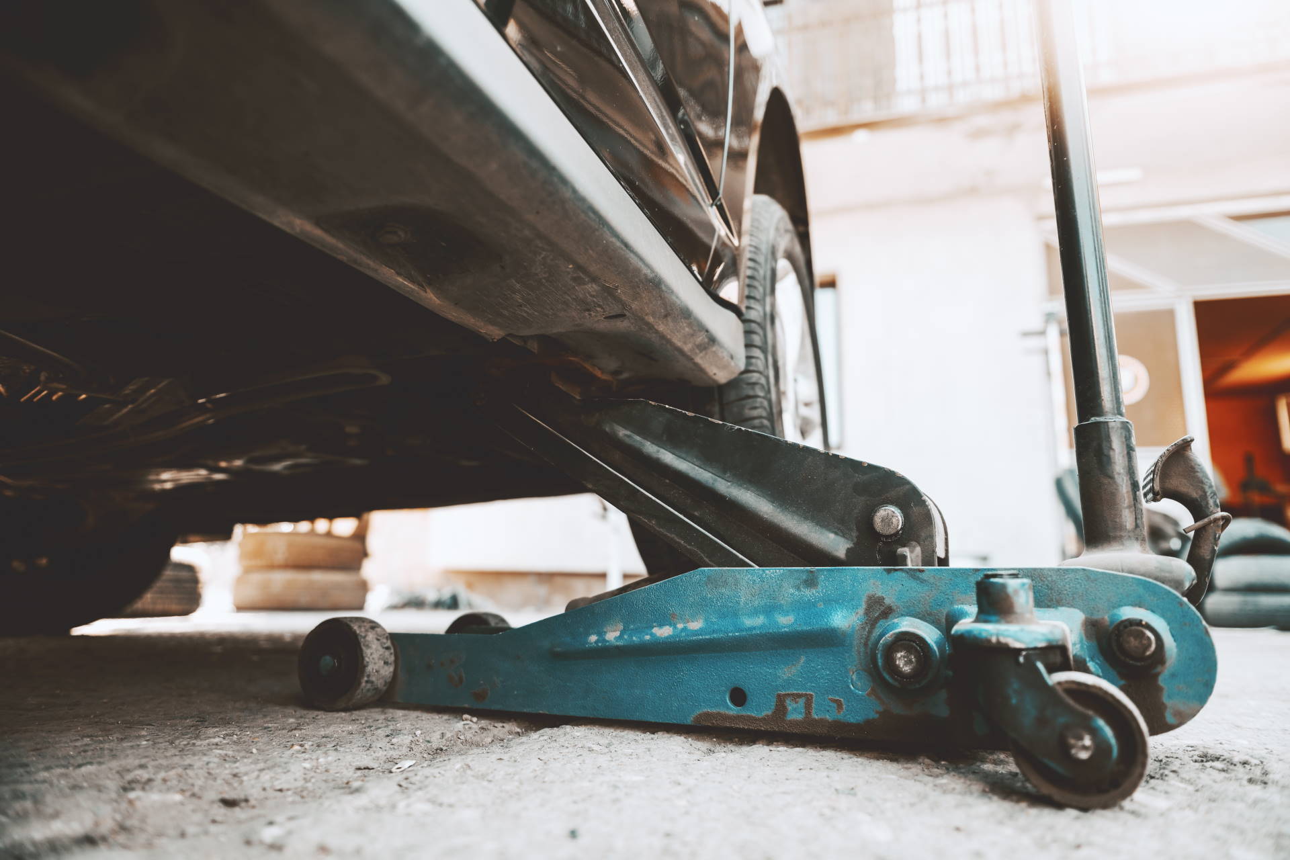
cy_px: 430
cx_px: 645
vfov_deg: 53.1
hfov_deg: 73.7
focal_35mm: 24
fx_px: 860
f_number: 2.8
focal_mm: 24
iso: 200
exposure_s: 1/320
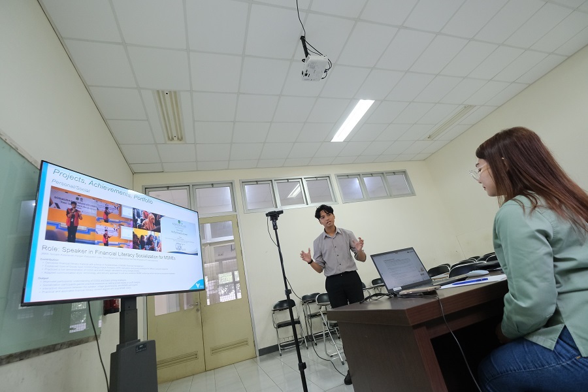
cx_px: 294
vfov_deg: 73.7
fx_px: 261
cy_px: 196
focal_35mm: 16
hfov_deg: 96.7
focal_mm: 10.5
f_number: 4
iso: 2500
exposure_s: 1/100
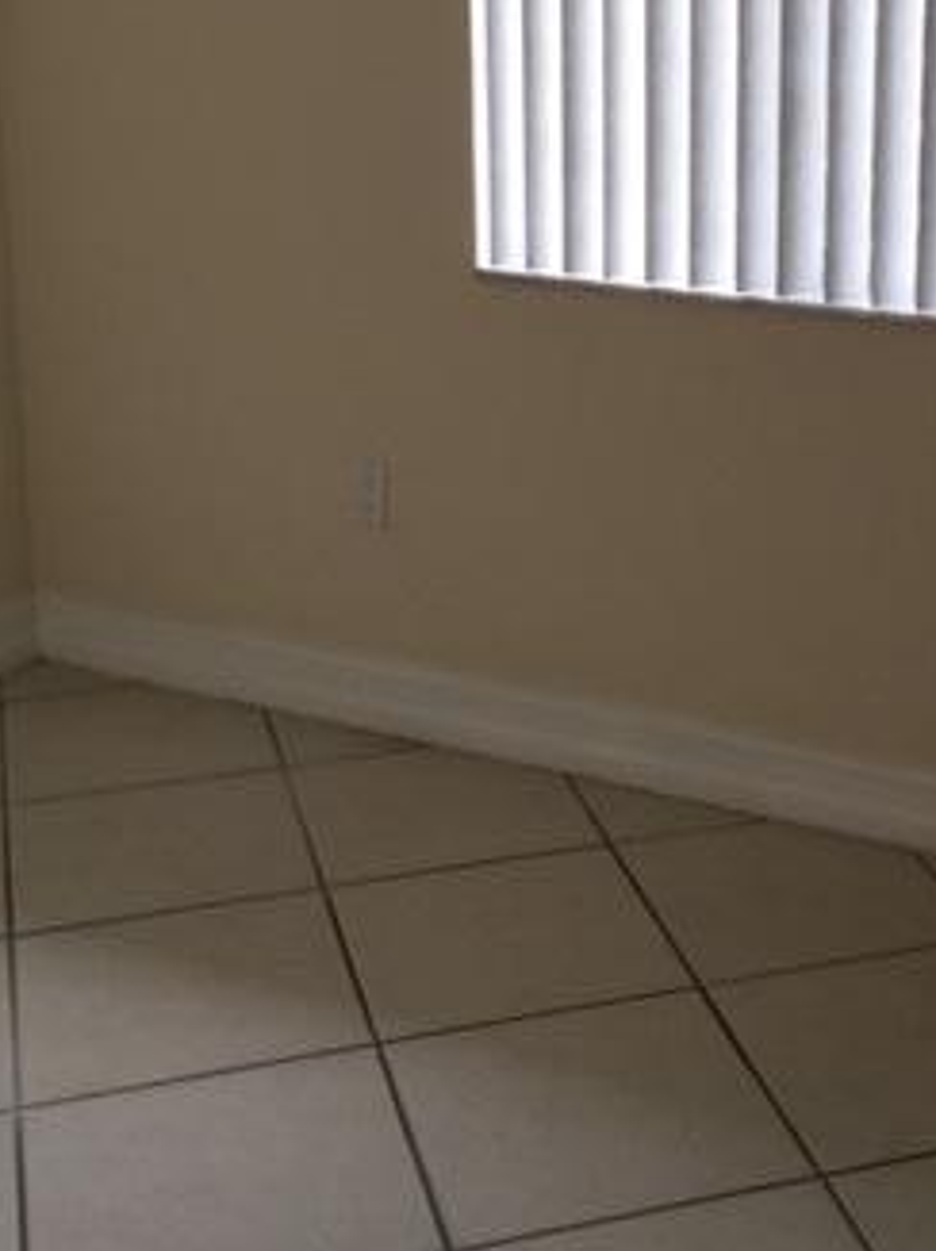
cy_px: 334
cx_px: 706
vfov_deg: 33.2
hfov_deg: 25.3
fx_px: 2058
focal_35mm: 57
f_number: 2.2
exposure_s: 1/30
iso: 40
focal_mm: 4.15
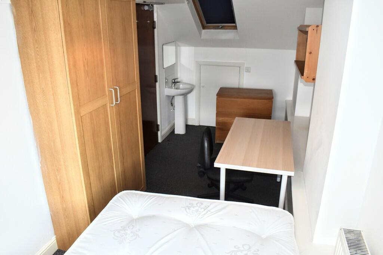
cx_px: 192
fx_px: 287
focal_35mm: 27
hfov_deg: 67.4
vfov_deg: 47.9
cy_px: 128
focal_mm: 18
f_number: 5.6
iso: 800
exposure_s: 1/125
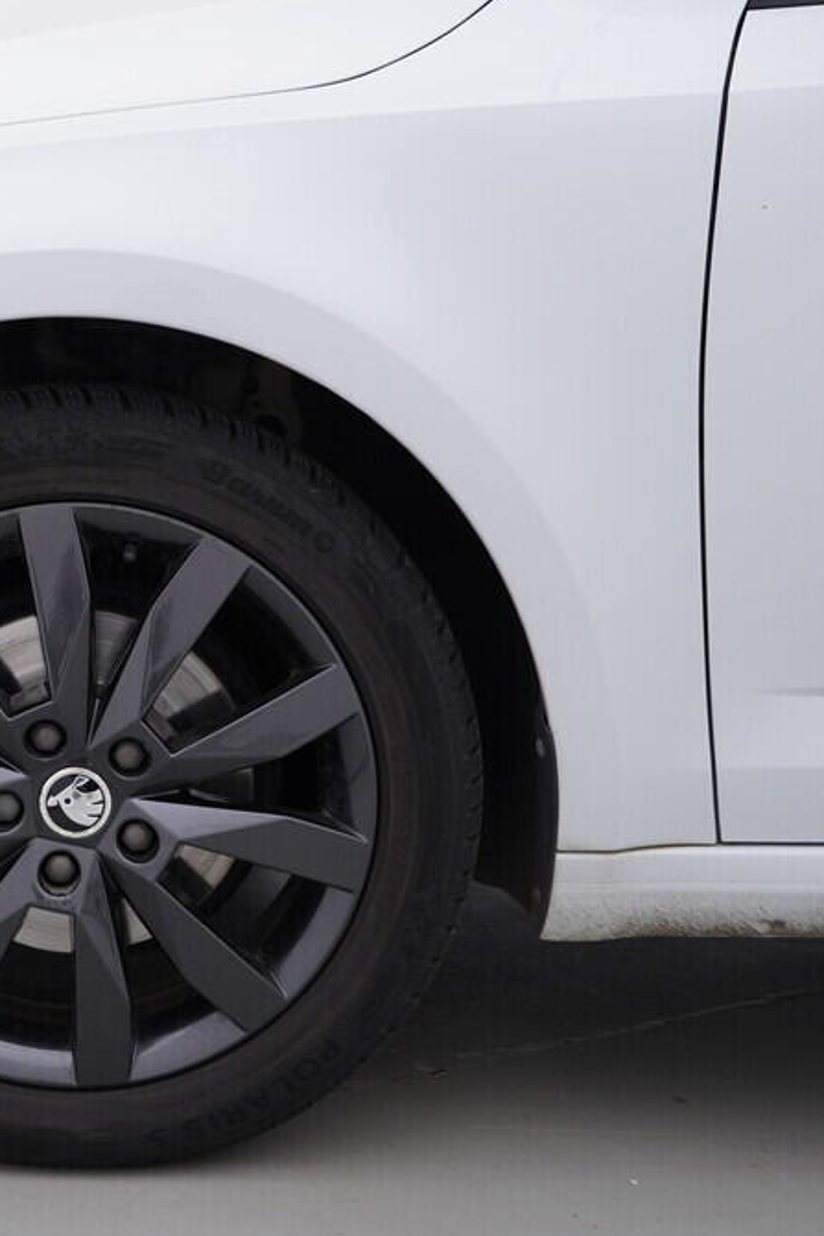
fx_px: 1887
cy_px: 623
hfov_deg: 23.8
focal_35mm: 55
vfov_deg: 36.2
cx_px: 52
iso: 125
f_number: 4
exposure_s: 1/80
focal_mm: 24
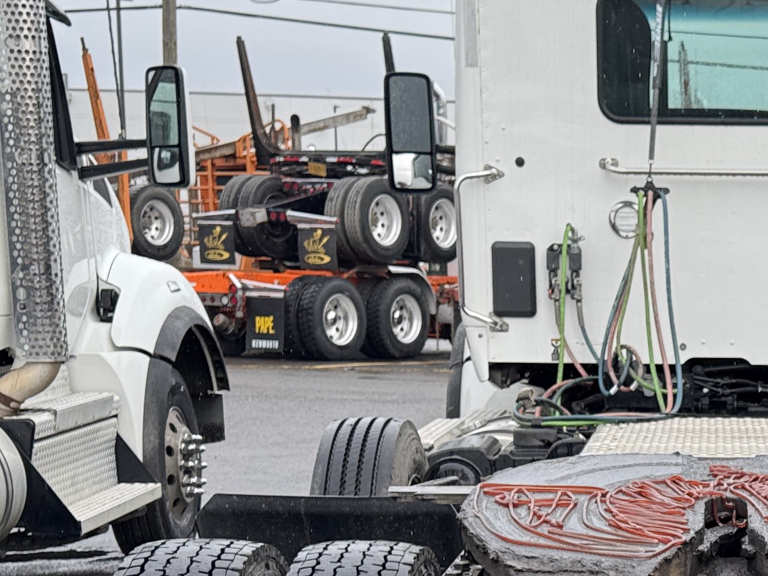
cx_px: 760
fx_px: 1886
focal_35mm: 85
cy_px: 646
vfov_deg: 16.8
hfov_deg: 22.2
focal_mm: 6.76
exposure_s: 1/1151
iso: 80
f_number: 1.78
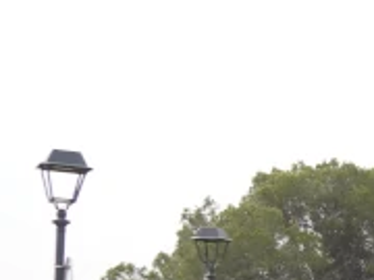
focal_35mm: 100
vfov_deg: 14.5
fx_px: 1080
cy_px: 286
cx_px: 777
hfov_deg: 15.3
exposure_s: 1/500
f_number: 5.6
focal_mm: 24
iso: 250
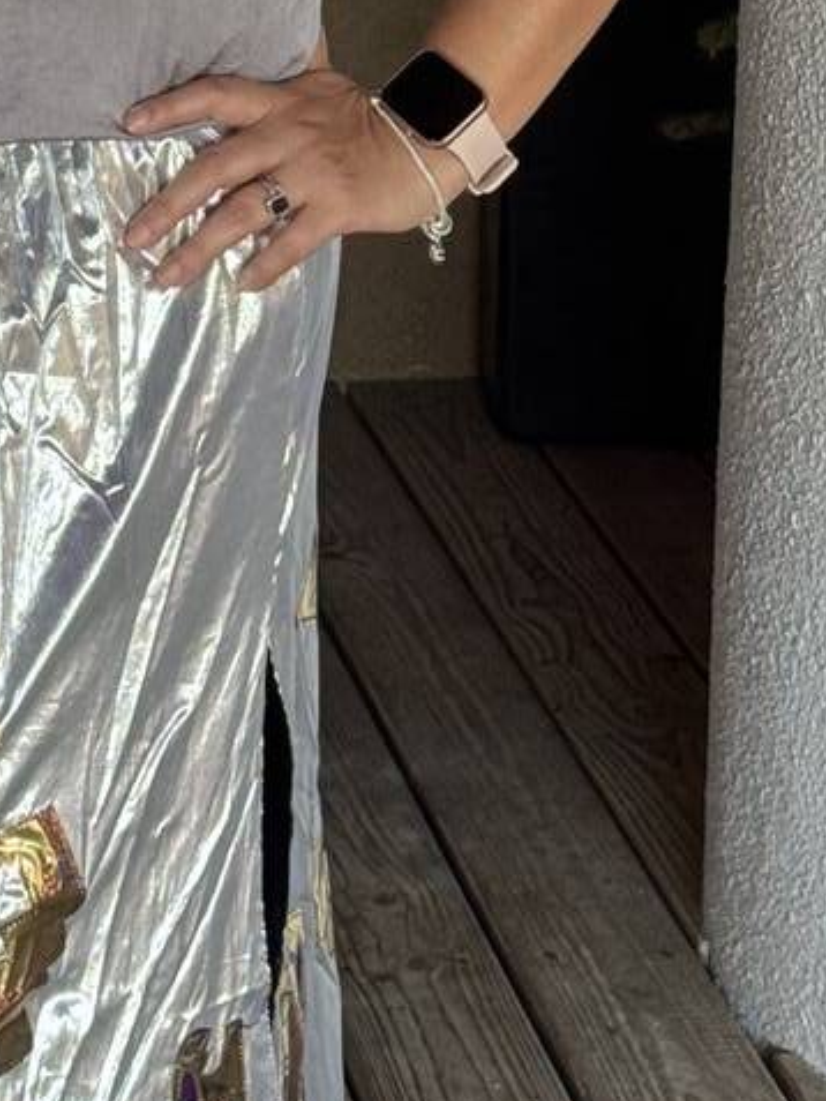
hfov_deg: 9.1
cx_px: -72
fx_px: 5120
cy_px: 321
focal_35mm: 161
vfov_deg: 12.2
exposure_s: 1/60
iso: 160
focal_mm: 6.76
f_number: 1.78
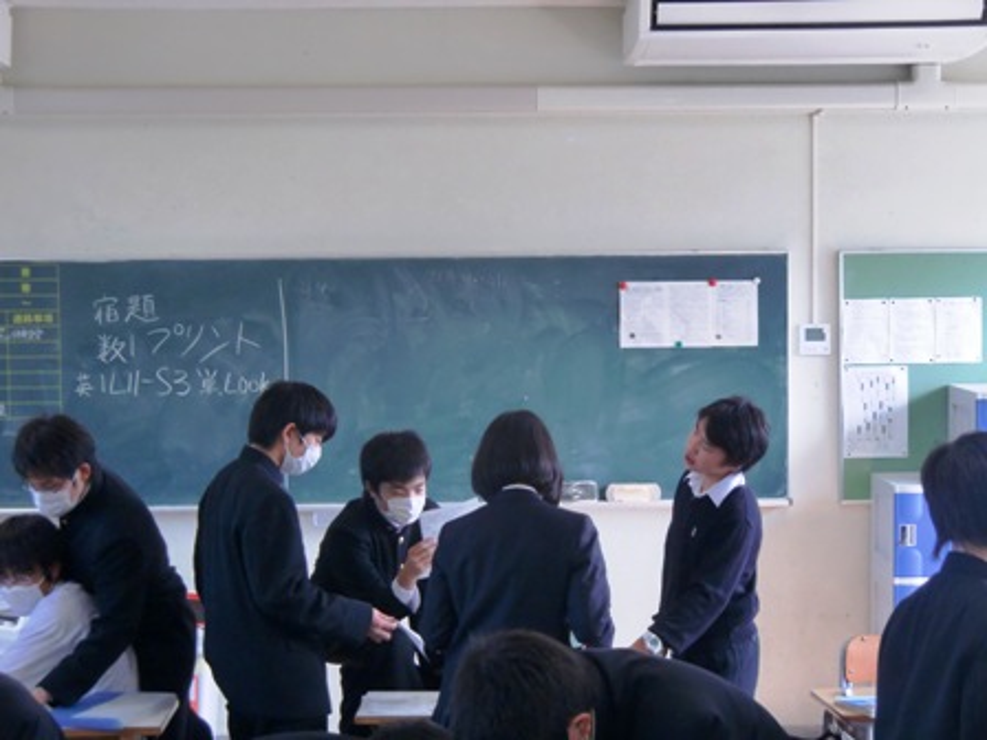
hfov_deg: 25.7
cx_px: 494
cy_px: 370
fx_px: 2167
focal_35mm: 76
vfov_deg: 19.4
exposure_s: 1/80
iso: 200
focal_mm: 13.6
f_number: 4.6
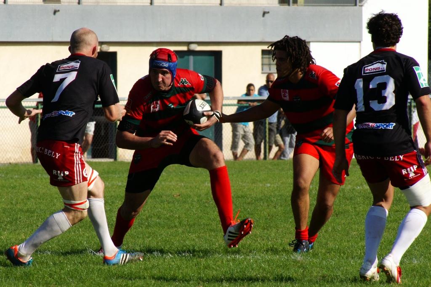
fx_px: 5385
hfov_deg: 4.6
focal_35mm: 450
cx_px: 216
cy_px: 144
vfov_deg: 3.1
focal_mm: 300
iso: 800
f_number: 18
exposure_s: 1/640
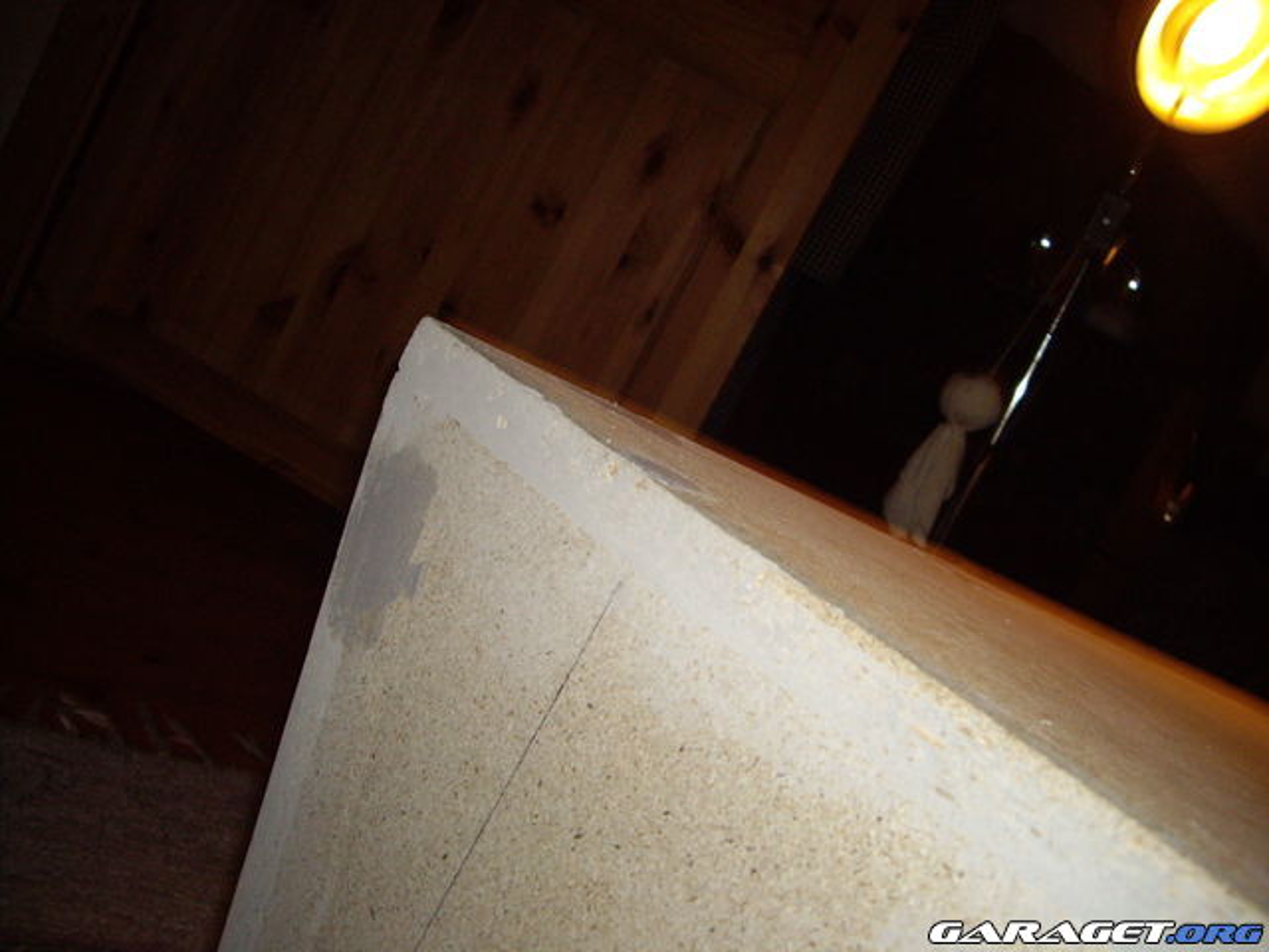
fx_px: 1393
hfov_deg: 49.0
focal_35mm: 38
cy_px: 476
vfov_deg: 37.7
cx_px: 634
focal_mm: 6.2
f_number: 2.7
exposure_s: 1/40
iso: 200
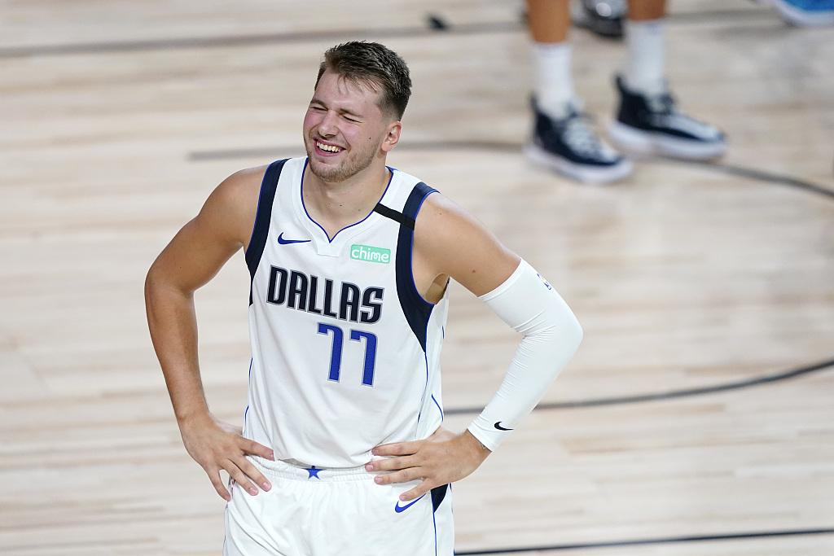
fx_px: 9267
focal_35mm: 400
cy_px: 278
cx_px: 417
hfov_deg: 5.2
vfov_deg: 3.4
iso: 3200
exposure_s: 1/1600
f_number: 2.8
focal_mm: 400
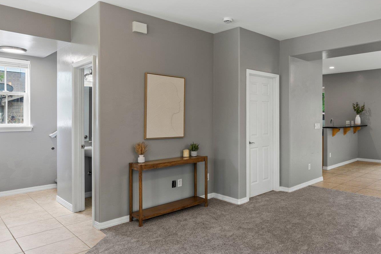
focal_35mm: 26
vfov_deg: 49.5
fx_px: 275
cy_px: 118
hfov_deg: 66.5
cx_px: 269
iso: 400
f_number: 8
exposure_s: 1/5
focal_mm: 17
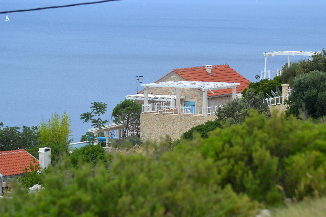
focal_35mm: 188
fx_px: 1698
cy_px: 108
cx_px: 163
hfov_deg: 11.0
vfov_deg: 7.3
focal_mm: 125
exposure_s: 1/500
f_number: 5.6
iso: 140
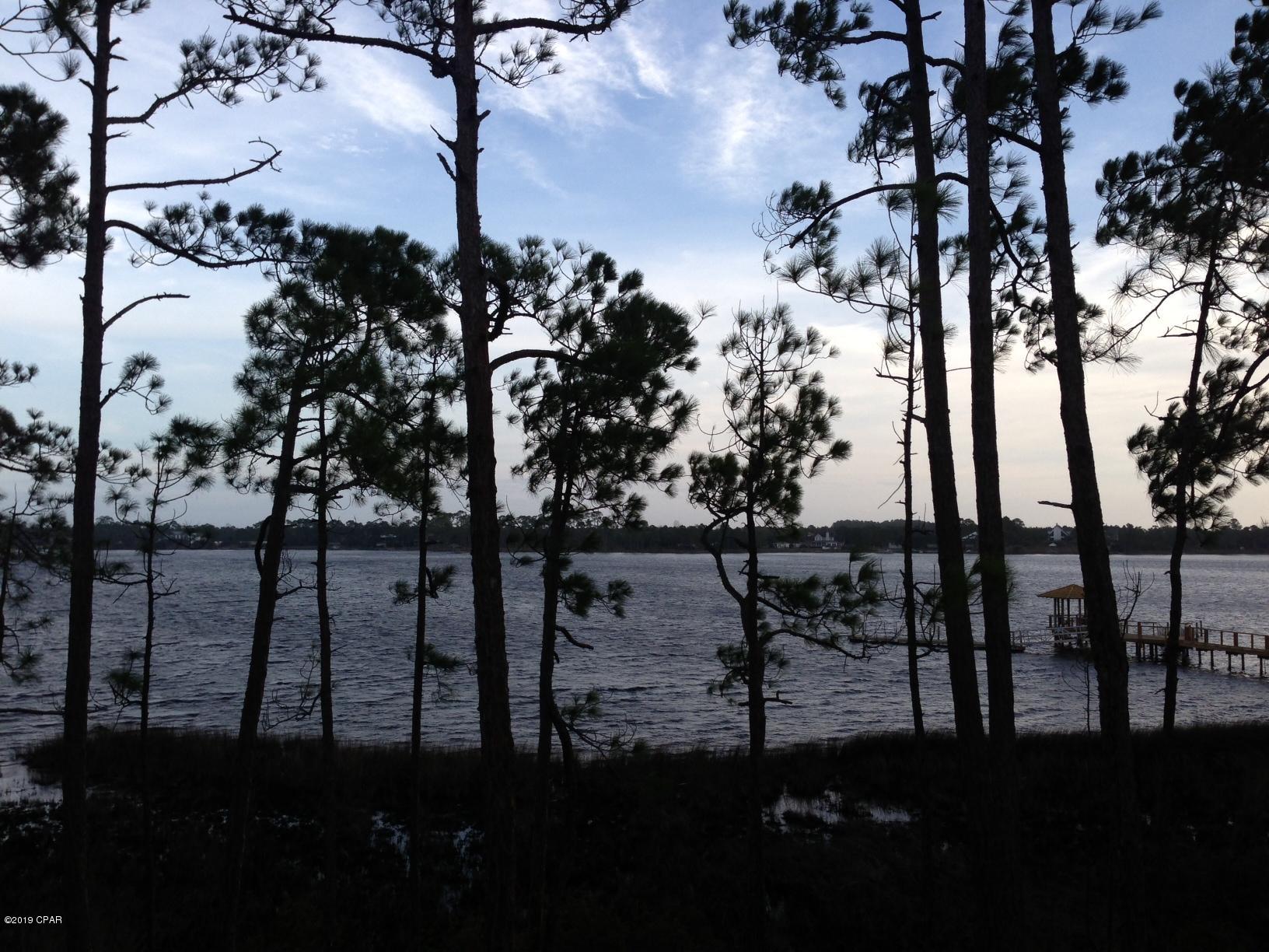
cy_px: 476
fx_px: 1210
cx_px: 634
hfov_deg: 55.4
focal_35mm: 33
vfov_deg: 42.9
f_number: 2.4
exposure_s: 1/443
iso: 50
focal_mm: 4.13
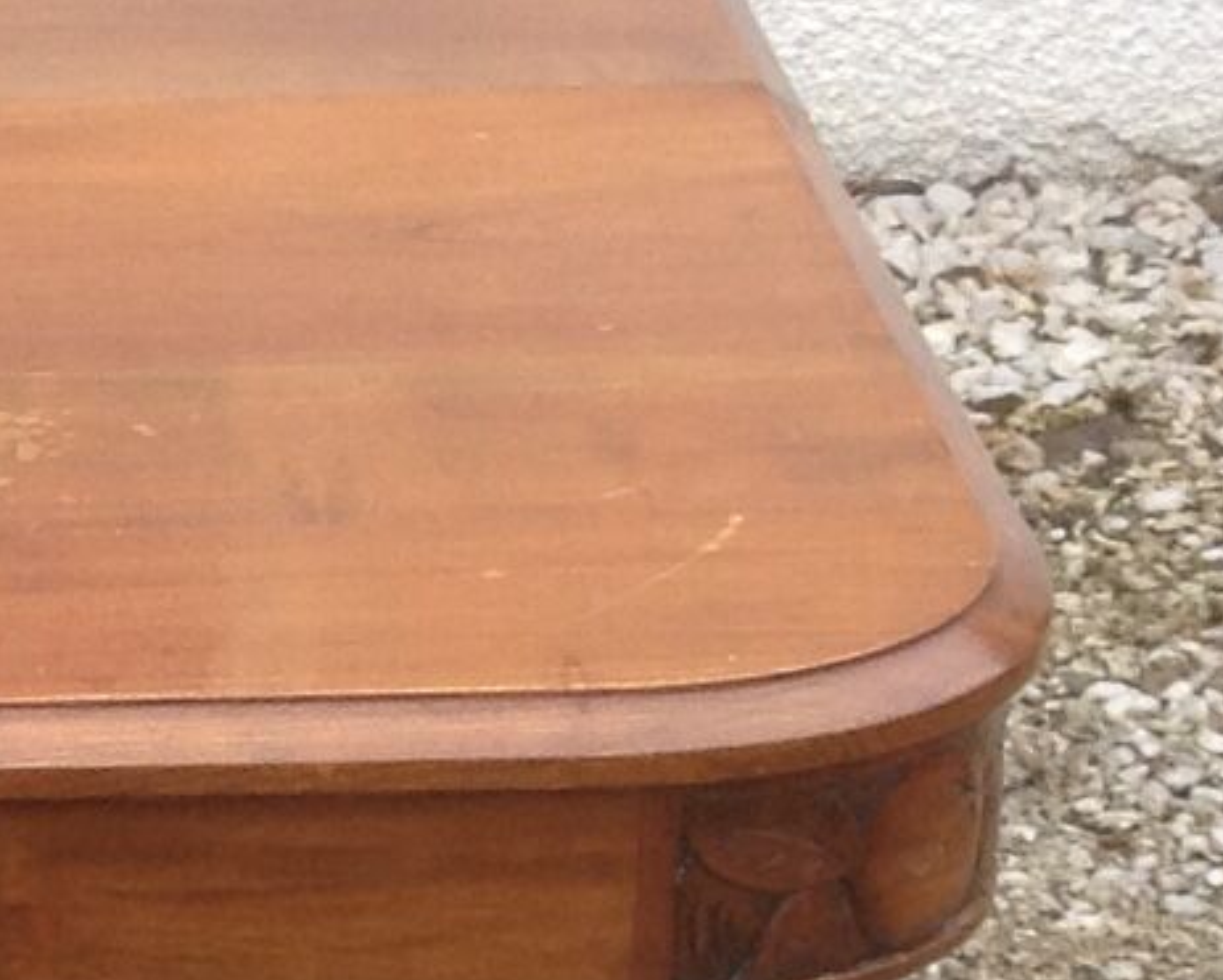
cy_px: 1281
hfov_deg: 10.5
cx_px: -285
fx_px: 6519
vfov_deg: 8.5
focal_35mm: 180
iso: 32
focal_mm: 3.3
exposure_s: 1/40
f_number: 2.4
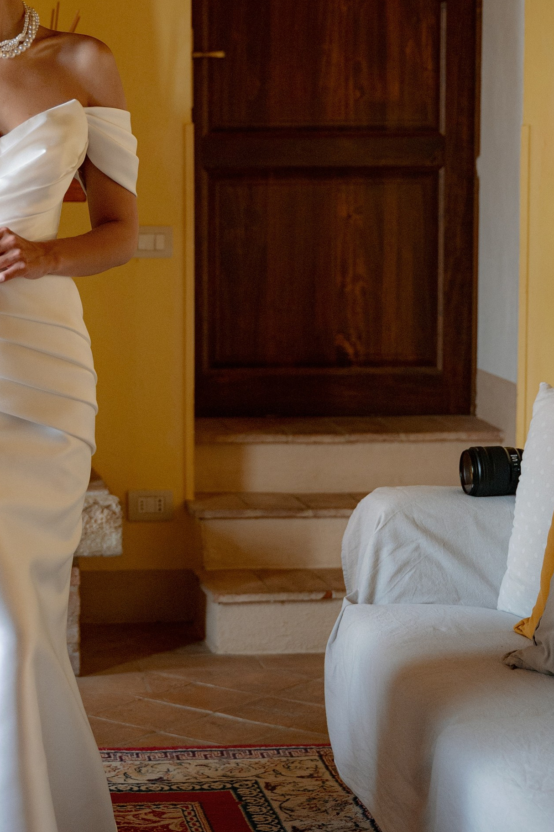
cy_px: 319
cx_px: -17
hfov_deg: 13.9
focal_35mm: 97
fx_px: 2239
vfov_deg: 21.0
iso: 500
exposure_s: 1/320
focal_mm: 46
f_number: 2.8
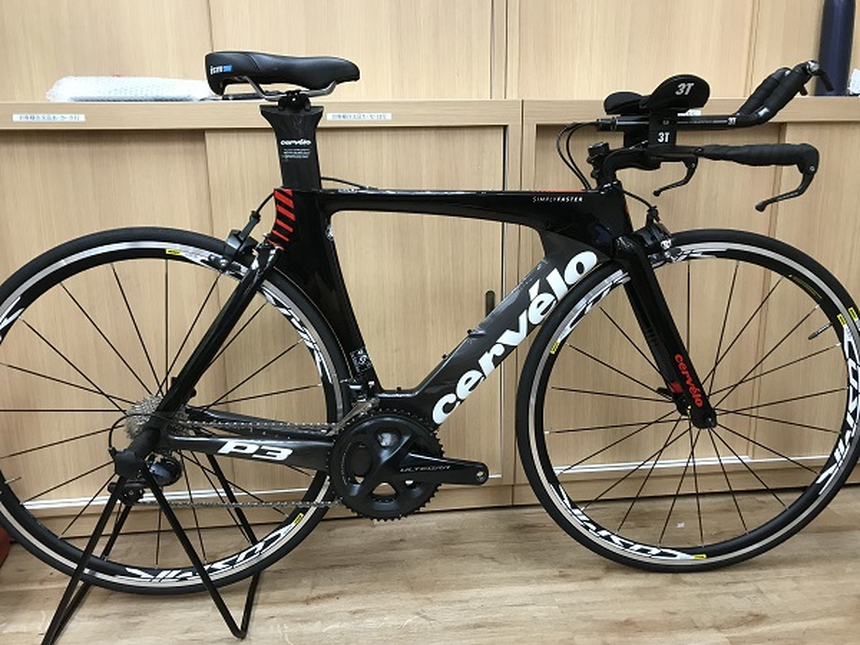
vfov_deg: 49.7
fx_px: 696
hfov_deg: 63.4
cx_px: 430
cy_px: 322
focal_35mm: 28
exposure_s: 1/33
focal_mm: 3.99
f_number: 1.8
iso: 40
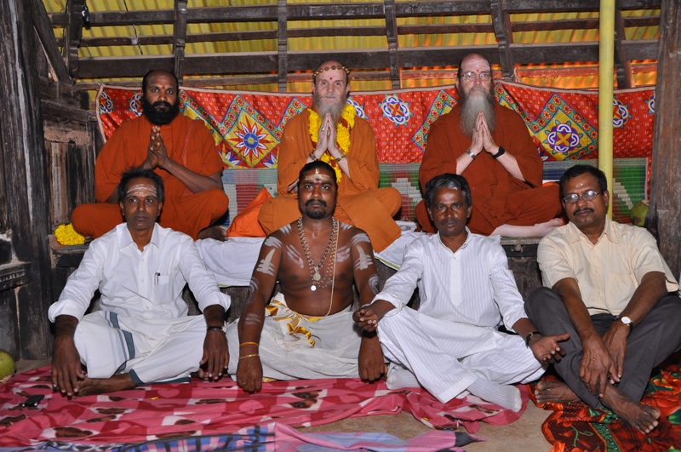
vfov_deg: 36.8
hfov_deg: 53.2
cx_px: 340
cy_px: 226
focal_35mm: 36
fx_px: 680
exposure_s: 1/50
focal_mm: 24
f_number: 6.3
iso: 400
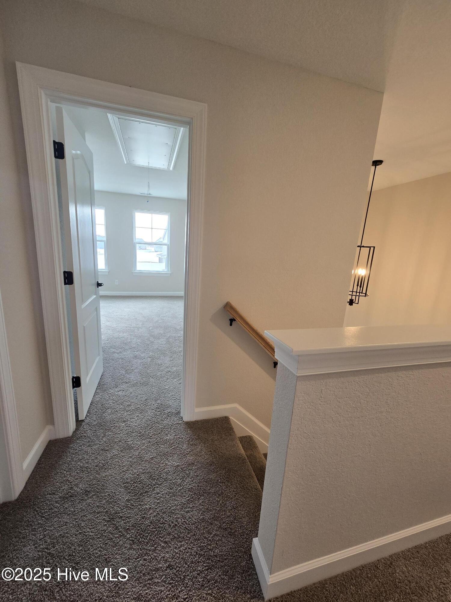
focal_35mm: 13
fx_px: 226
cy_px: 301
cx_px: 226
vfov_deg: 106.2
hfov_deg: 89.9
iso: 125
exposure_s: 1/60
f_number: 2.2
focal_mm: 2.2
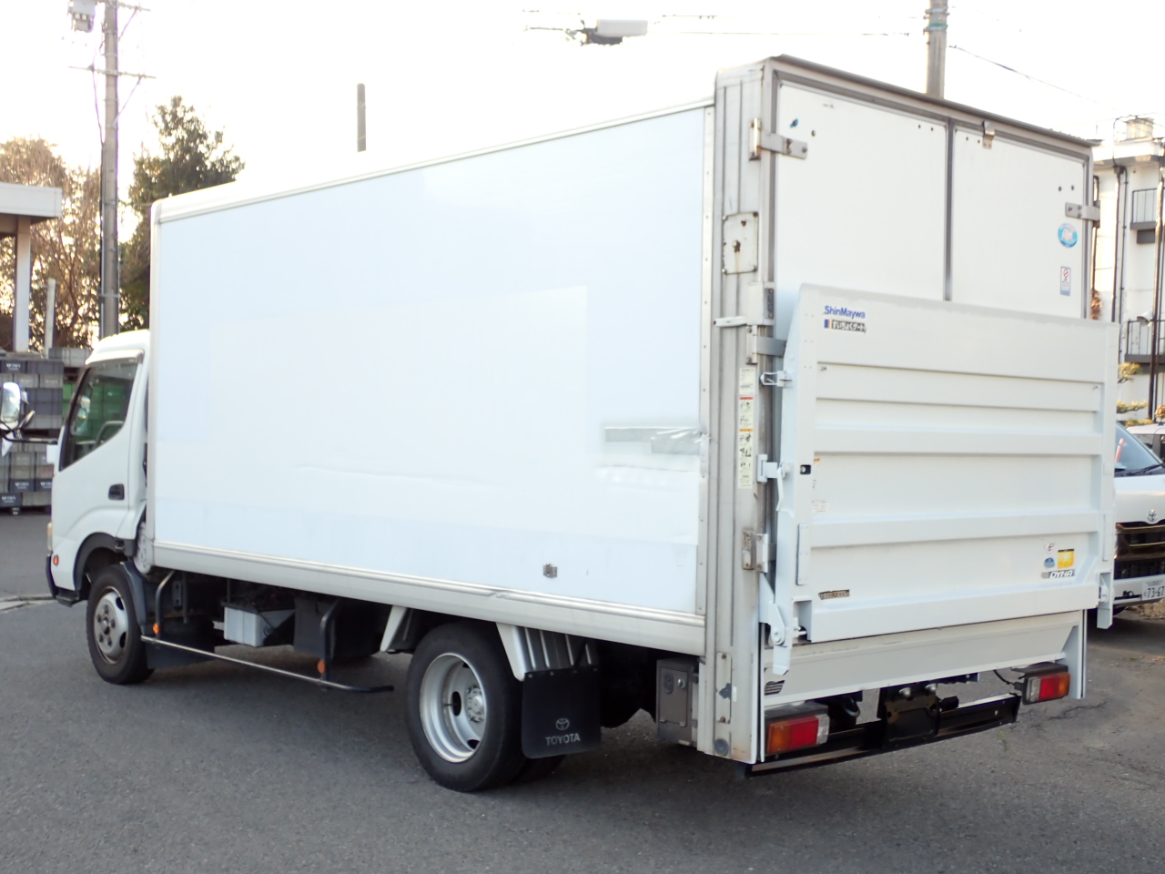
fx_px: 1481
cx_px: 582
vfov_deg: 32.9
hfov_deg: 42.9
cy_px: 437
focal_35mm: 44
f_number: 2.9
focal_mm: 7.84
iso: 100
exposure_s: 1/125
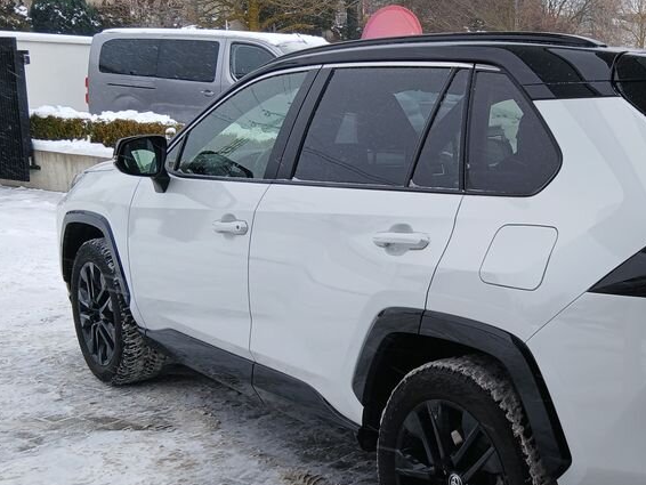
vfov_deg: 30.7
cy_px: 320
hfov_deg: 38.8
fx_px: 877
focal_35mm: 47
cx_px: 523
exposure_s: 1/109
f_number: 1.8
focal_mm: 3.98
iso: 20
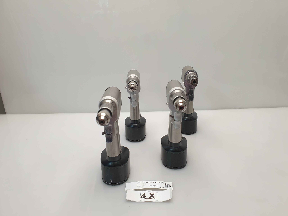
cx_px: 144
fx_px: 216
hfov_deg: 67.3
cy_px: 108
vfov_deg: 53.1
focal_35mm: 26
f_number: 2.4
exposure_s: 1/50
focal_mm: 4.3
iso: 64
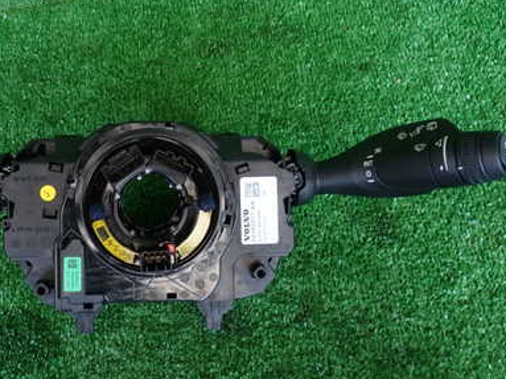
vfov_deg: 30.8
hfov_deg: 39.9
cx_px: 161
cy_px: 153
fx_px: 687
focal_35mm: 47
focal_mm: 5.4
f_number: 2.3
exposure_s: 1/30
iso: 200
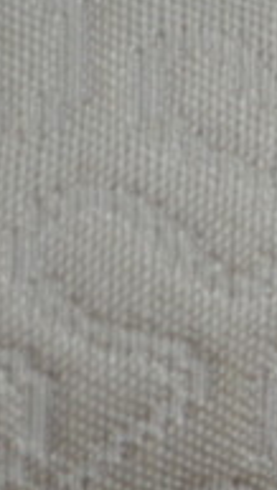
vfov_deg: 5.7
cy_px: 669
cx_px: 930
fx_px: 4869
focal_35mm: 374
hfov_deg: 3.2
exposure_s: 1/60
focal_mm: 46
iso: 400
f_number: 5.3
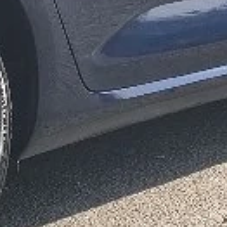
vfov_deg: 5.6
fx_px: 2300
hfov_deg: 5.6
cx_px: -139
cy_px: -139
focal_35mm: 310
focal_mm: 6.14
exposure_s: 1/1250
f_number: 1.65
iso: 50
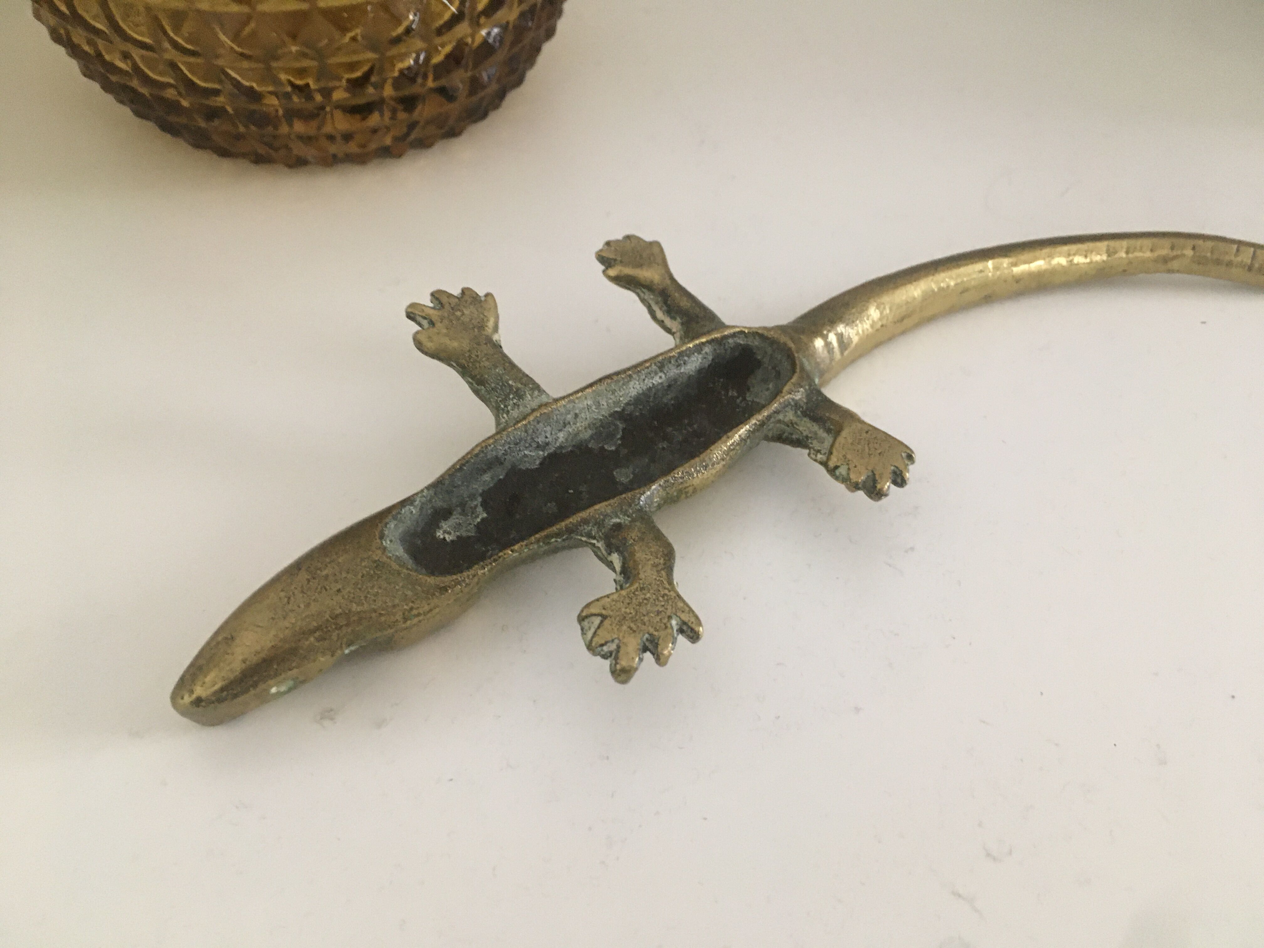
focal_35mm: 29
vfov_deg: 48.2
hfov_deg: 61.7
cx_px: 632
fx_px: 1059
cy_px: 474
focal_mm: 4.15
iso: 200
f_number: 2.2
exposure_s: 1/20
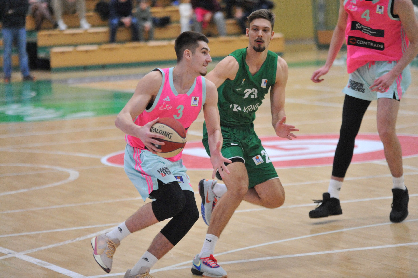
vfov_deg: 6.6
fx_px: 2414
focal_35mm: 208
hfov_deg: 9.9
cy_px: 115
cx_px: 206
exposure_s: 1/1000
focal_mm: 175
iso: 6400
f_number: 2.8
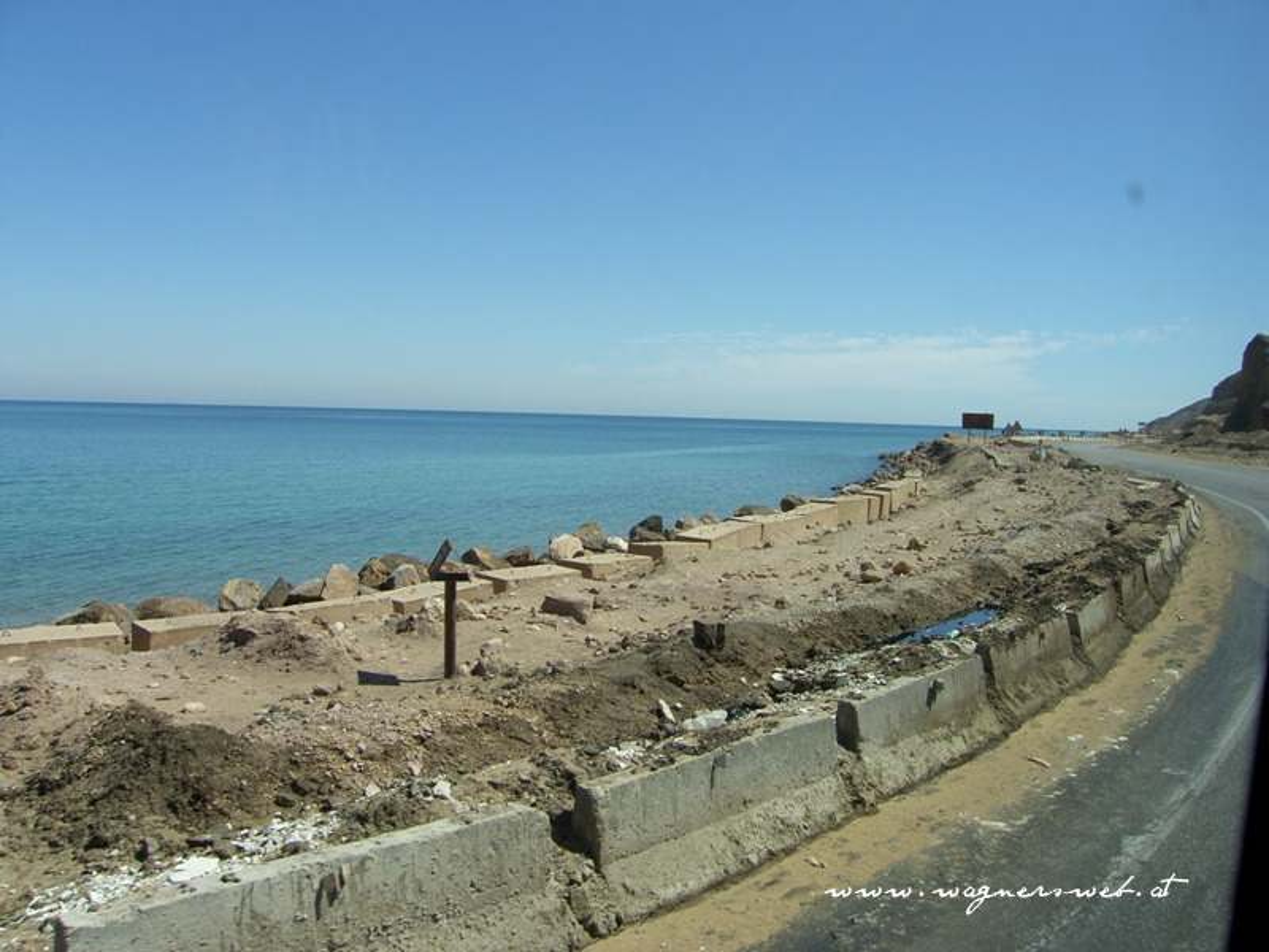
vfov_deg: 49.7
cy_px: 476
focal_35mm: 28
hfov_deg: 63.4
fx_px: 1026
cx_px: 634
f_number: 3.2
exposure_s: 1/1600
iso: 50
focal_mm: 7.4
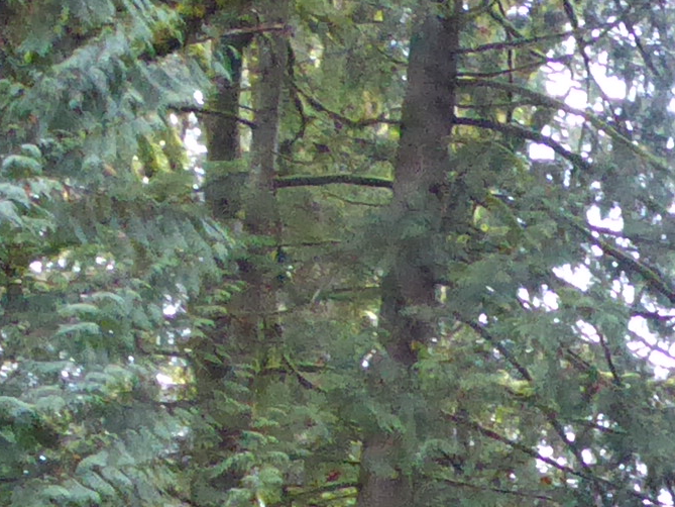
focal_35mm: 263
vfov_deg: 5.5
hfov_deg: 7.5
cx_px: 651
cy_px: 1149
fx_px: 5129
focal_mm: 7.8
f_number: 3.9
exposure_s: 1/60
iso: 800
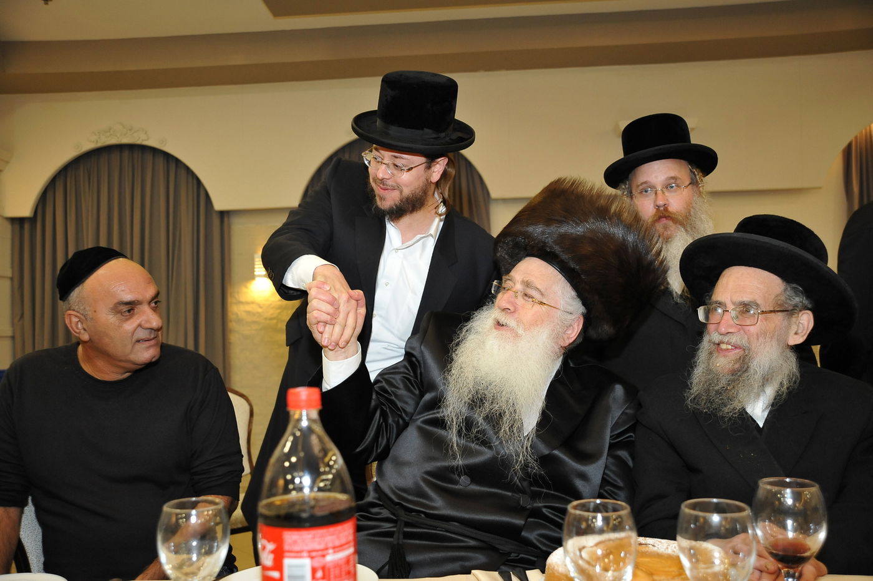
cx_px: 436
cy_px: 290
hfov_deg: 55.8
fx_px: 824
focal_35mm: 34
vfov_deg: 38.8
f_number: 4
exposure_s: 1/125
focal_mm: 34
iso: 2000
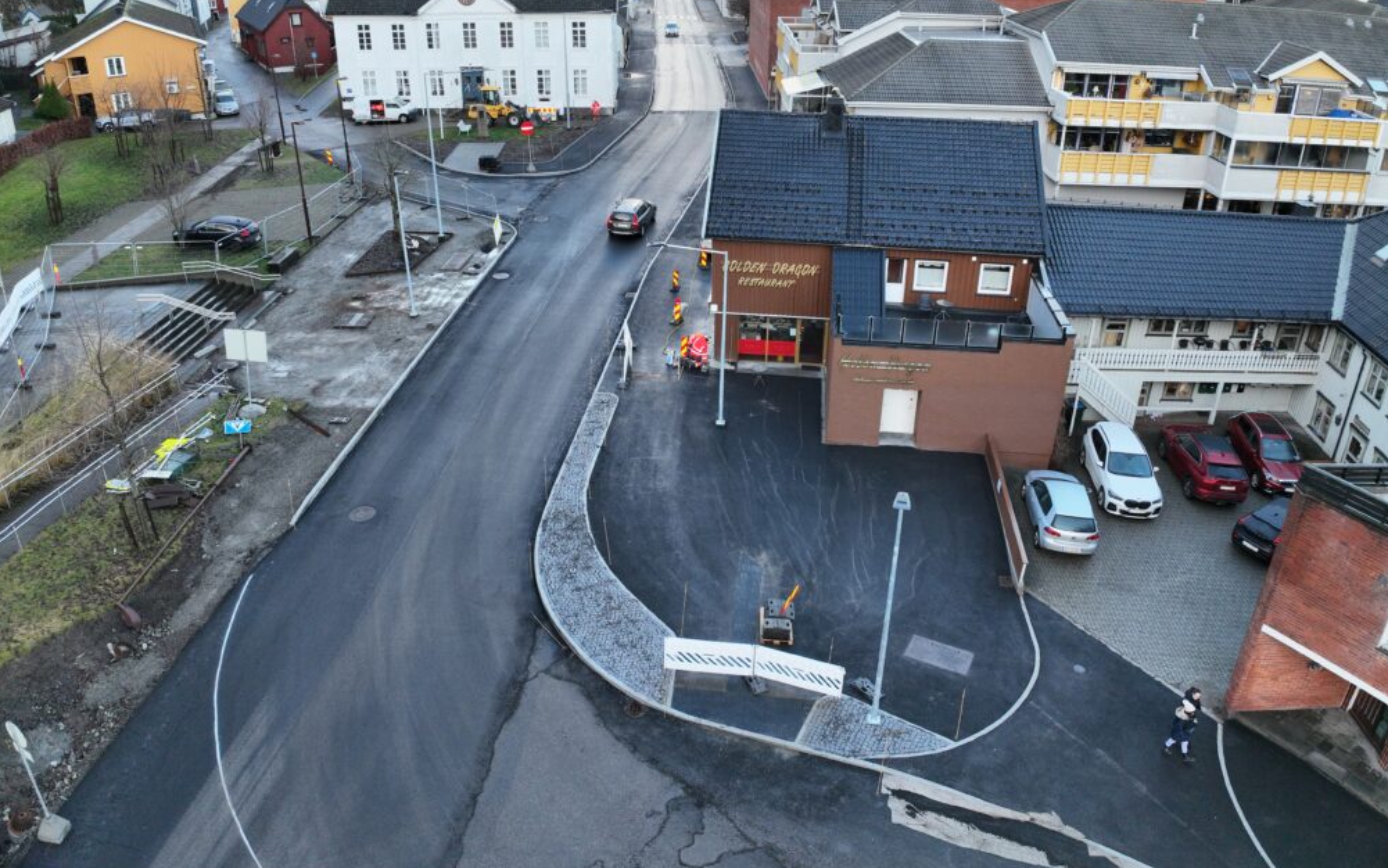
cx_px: 706
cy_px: 390
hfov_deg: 70.4
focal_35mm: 26
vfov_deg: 47.5
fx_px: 984
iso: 100
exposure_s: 1/320
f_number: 2.8
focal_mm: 12.29
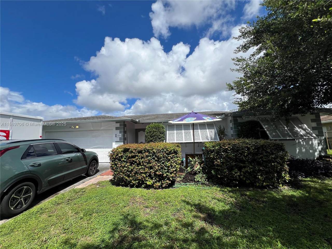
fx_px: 125
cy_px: 124
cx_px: 166
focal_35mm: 13
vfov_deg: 89.9
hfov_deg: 106.2
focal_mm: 1.57
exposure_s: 1/3215
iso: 32
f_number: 1.8
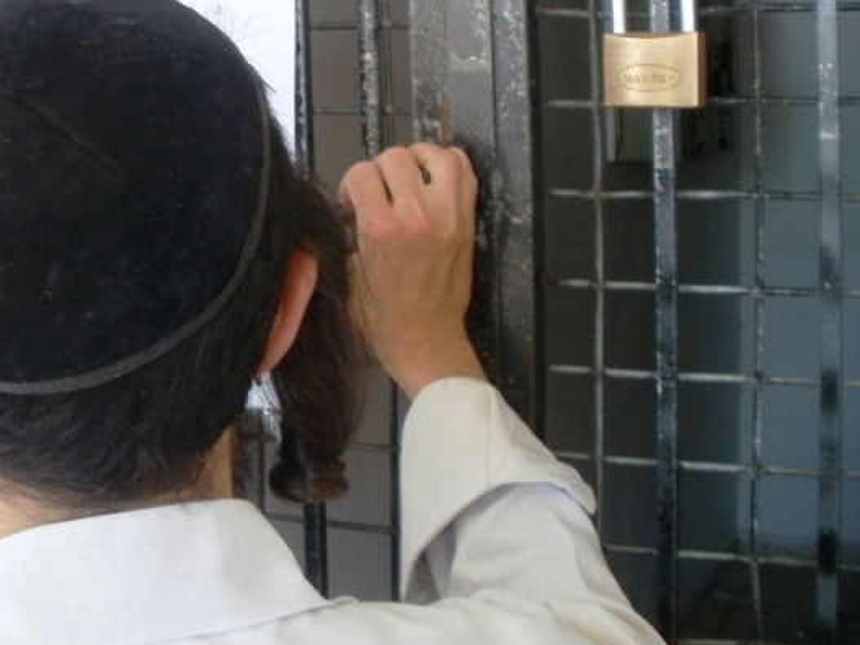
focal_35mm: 70
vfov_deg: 21.0
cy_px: 273
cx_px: 117
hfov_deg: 27.0
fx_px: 1739
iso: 125
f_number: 3.5
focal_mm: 6.3
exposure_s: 1/30
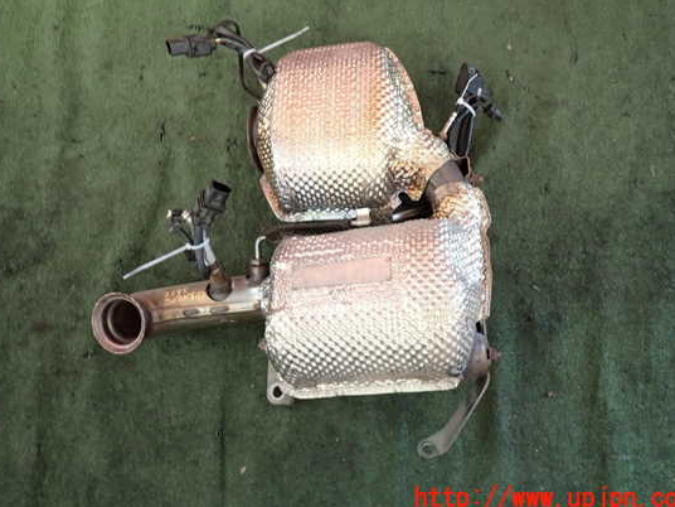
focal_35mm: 28
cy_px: 231
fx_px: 546
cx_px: 321
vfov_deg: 49.7
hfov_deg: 63.4
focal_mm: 4.5
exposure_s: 1/30
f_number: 2
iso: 200
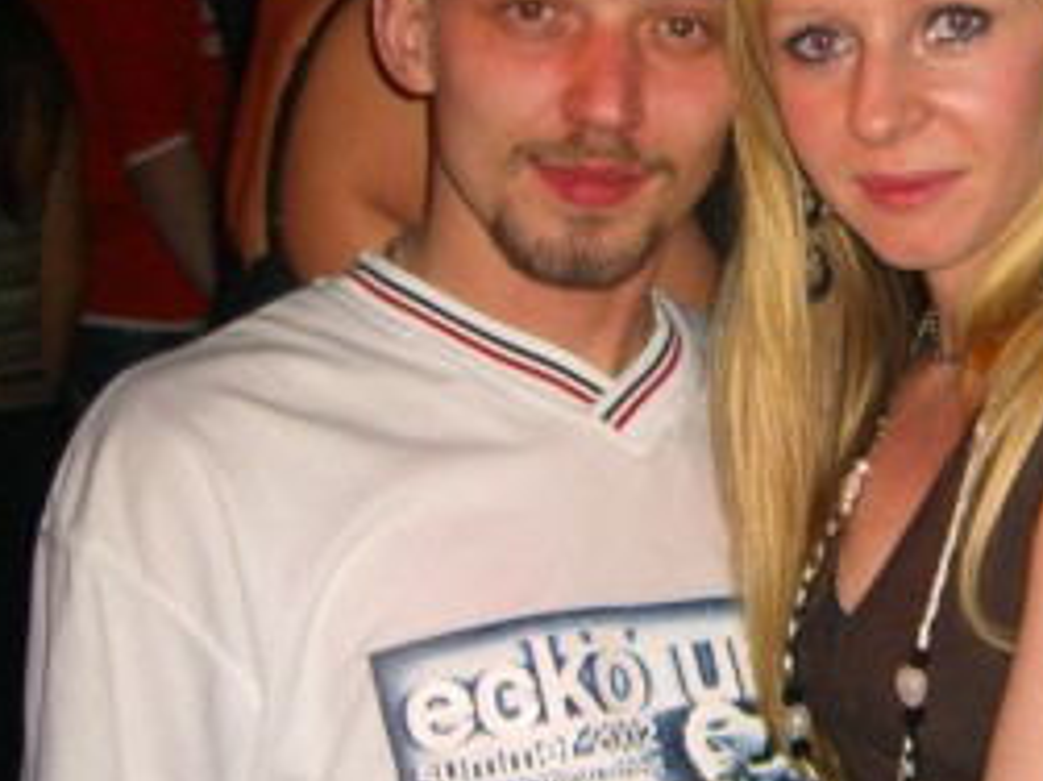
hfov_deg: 21.2
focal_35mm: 91
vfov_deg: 16.2
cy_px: 274
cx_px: 889
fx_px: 2741
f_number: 2.8
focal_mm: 7.9
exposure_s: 1/60
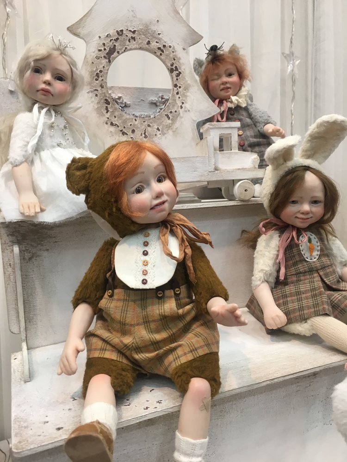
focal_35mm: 29
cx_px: 174
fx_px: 388
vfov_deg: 61.7
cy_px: 231
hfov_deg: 48.2
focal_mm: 4.15
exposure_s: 1/33
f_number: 2.2
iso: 80
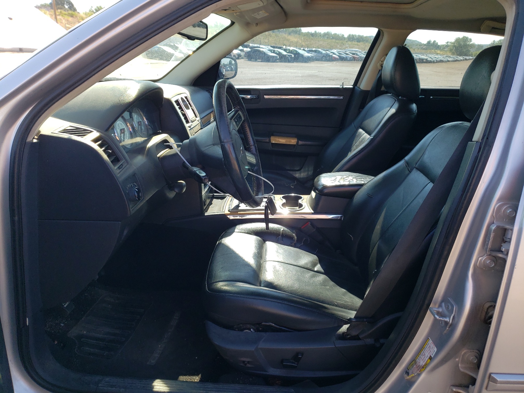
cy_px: 196
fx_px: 394
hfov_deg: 67.3
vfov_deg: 53.1
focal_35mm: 26
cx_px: 262
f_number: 1.5
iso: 50
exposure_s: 1/476
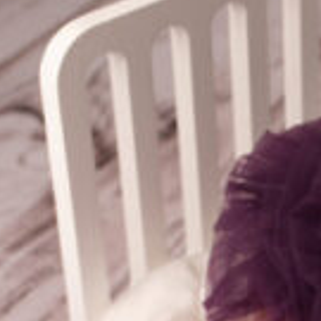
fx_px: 1479
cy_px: 357
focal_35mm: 141
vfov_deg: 12.2
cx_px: 495
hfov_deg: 11.8
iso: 100
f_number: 4
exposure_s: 1/160
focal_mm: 35
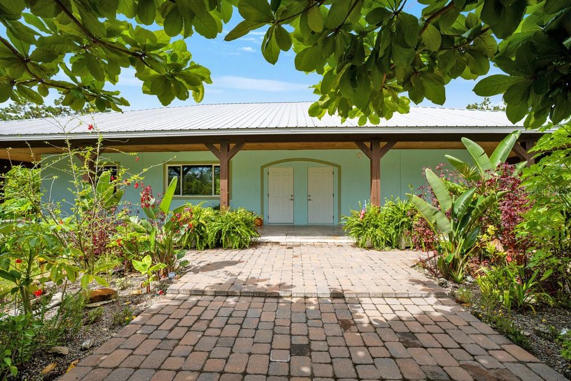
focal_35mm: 16
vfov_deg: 73.8
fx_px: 254
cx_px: 286
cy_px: 190
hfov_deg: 96.7
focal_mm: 16
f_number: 4.5
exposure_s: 1/640
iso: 100
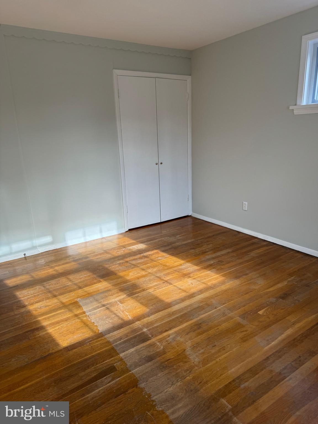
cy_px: 212
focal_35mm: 24
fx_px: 294
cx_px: 159
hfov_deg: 56.8
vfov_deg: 71.6
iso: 80
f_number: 1.78
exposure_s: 1/121
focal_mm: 6.86
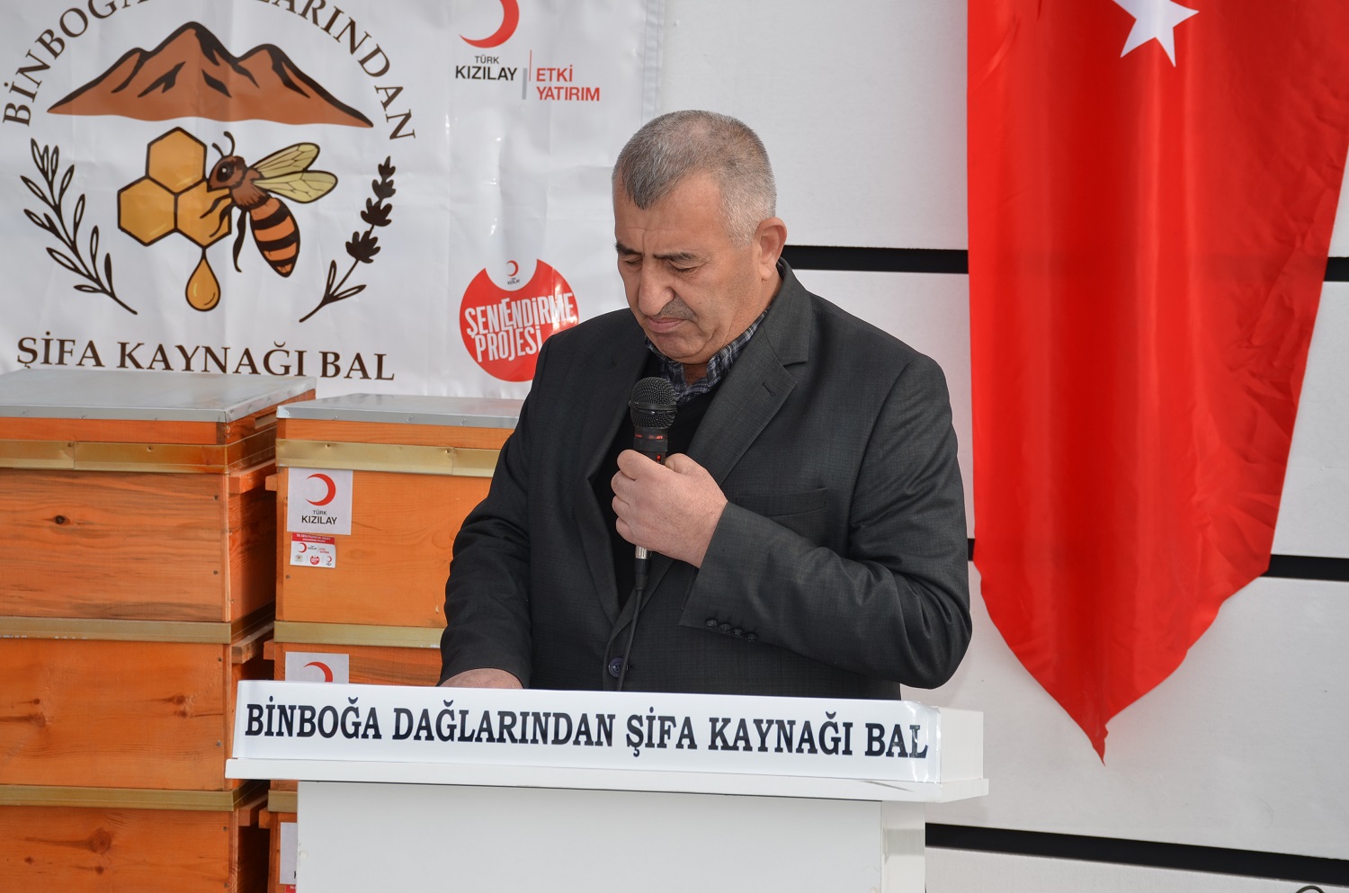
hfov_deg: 26.0
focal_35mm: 78
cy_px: 446
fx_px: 2916
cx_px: 674
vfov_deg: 17.4
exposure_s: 1/250
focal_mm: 52
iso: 100
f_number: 8
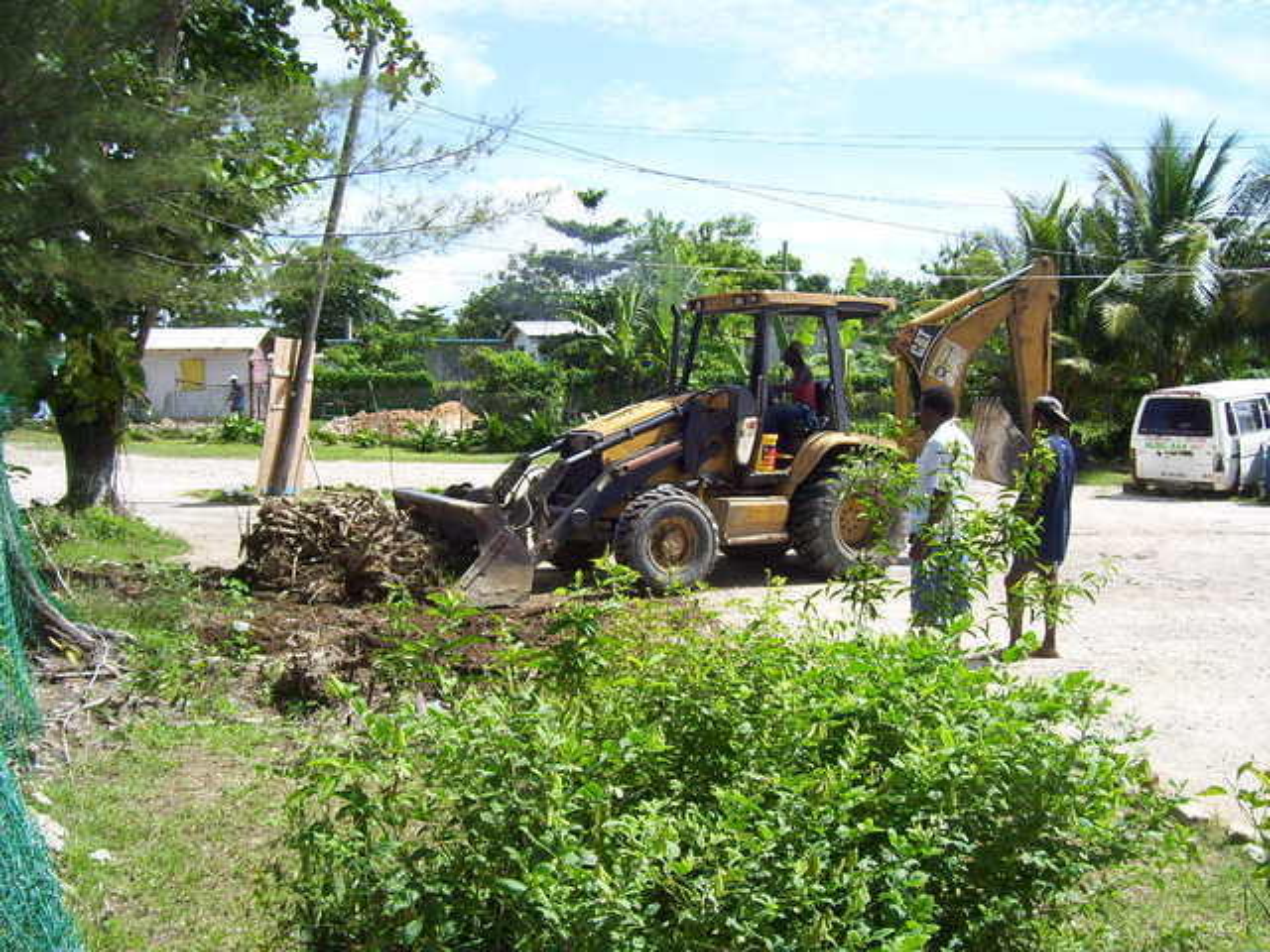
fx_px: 1321
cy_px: 476
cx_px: 635
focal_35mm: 36
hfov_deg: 51.4
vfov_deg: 39.7
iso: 80
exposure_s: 1/500
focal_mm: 6
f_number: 4.8
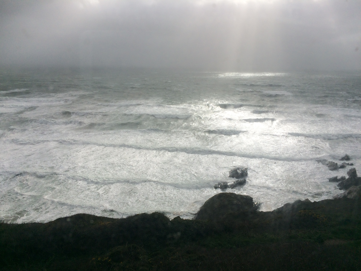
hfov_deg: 61.7
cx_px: 180
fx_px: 302
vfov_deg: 48.2
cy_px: 136
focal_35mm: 29
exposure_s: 1/3731
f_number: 2.2
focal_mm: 4.15
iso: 32
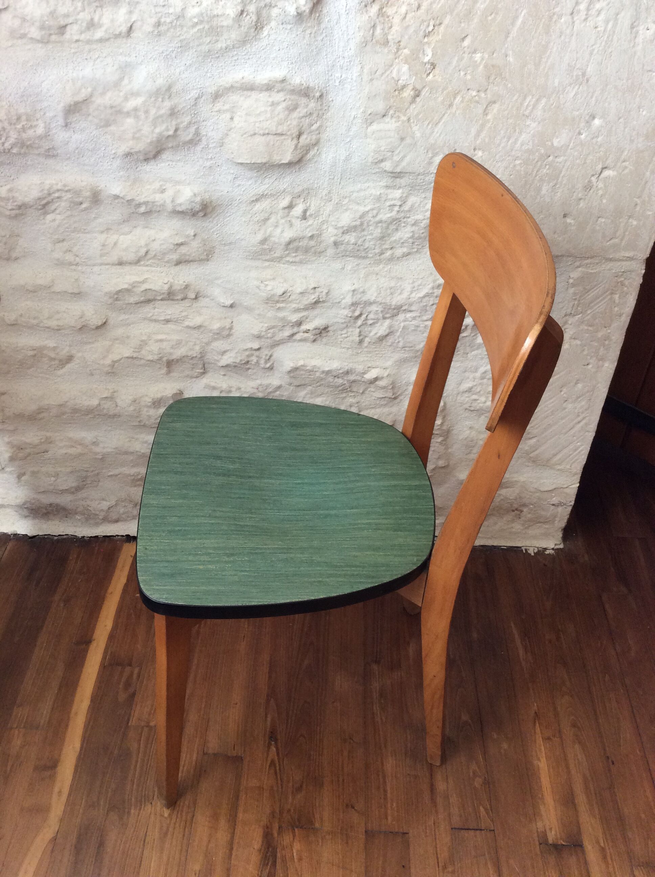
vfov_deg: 56.9
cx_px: 328
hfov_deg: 44.1
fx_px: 809
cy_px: 438
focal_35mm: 32
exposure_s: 1/25
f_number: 2.4
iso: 80
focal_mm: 3.3
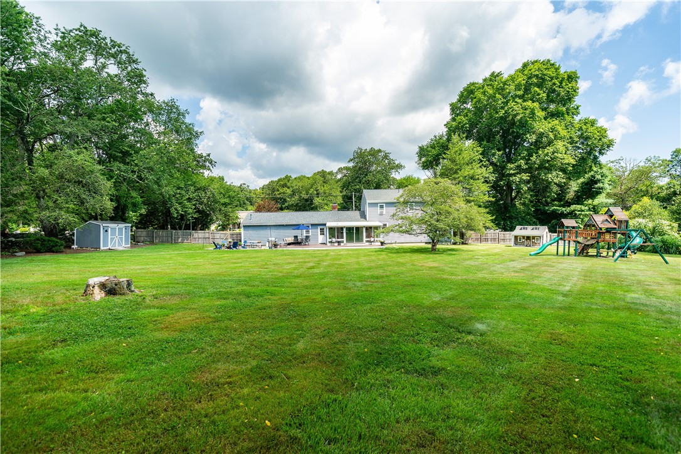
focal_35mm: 16
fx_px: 303
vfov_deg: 73.7
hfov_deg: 96.7
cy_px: 227
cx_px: 340
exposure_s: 1/125
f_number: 6.3
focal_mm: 16
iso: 100
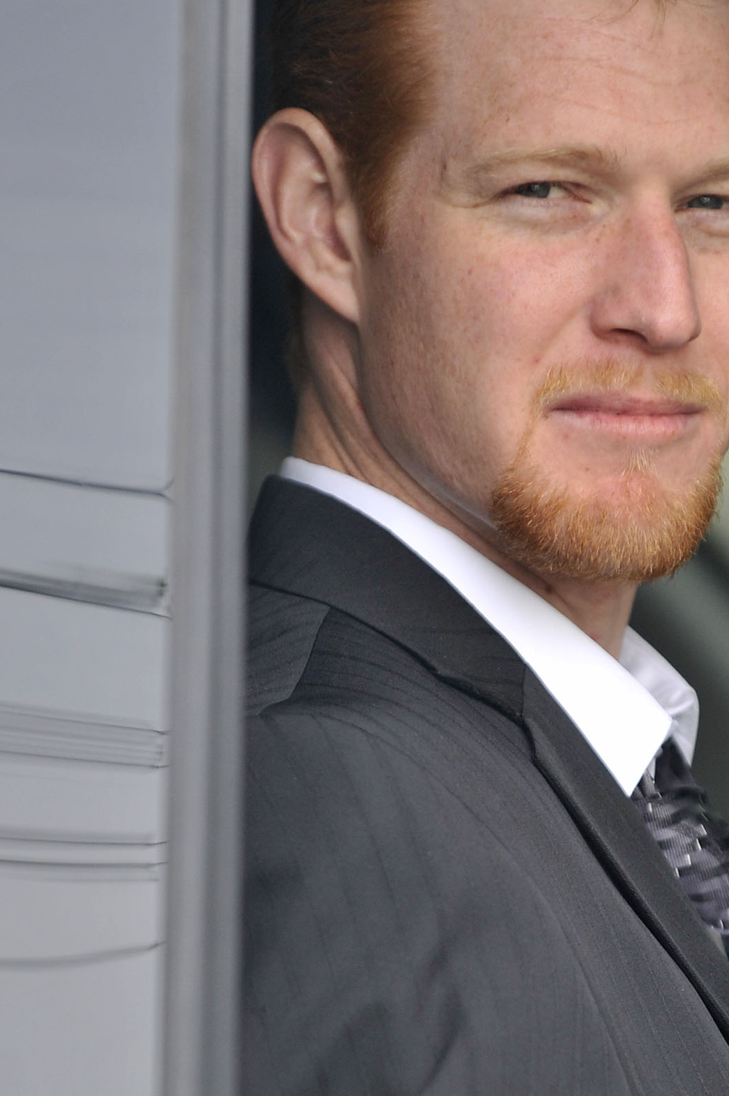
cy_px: 701
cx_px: 529
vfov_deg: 5.4
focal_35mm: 379
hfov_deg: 3.6
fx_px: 11529
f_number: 3.2
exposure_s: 1/640
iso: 400
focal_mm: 200
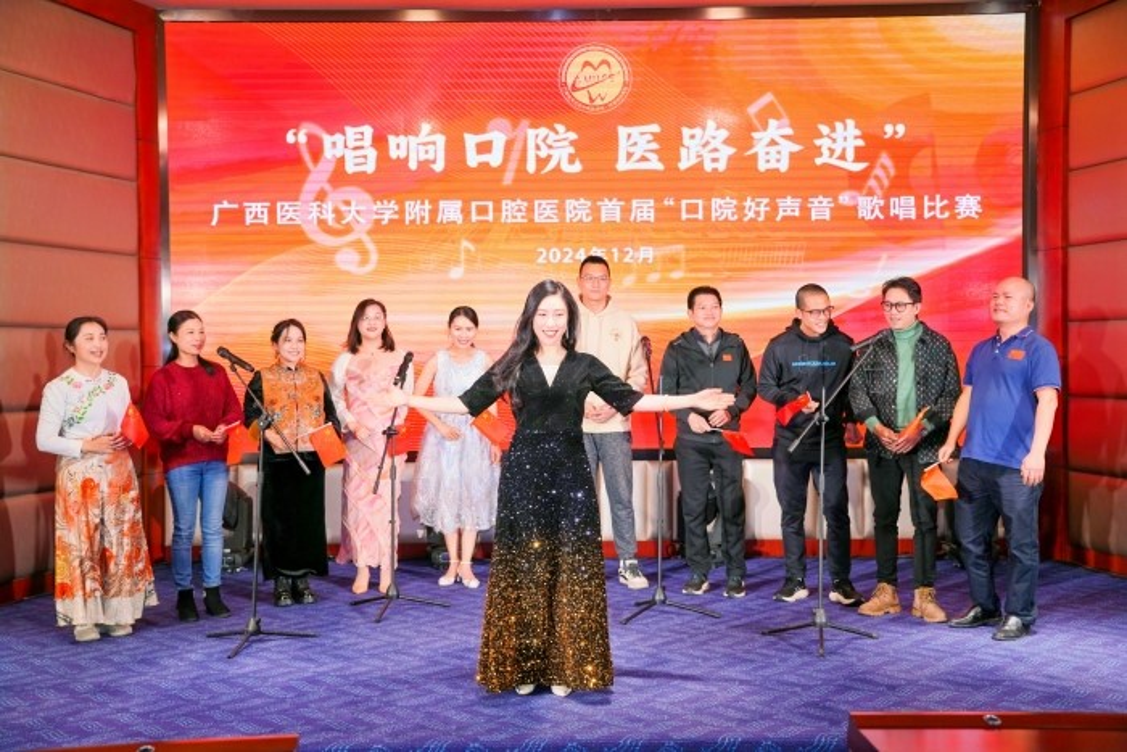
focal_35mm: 43
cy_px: 376
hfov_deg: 45.4
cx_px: 564
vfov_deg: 31.2
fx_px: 1346
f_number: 3.5
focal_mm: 43
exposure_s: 1/200
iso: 800
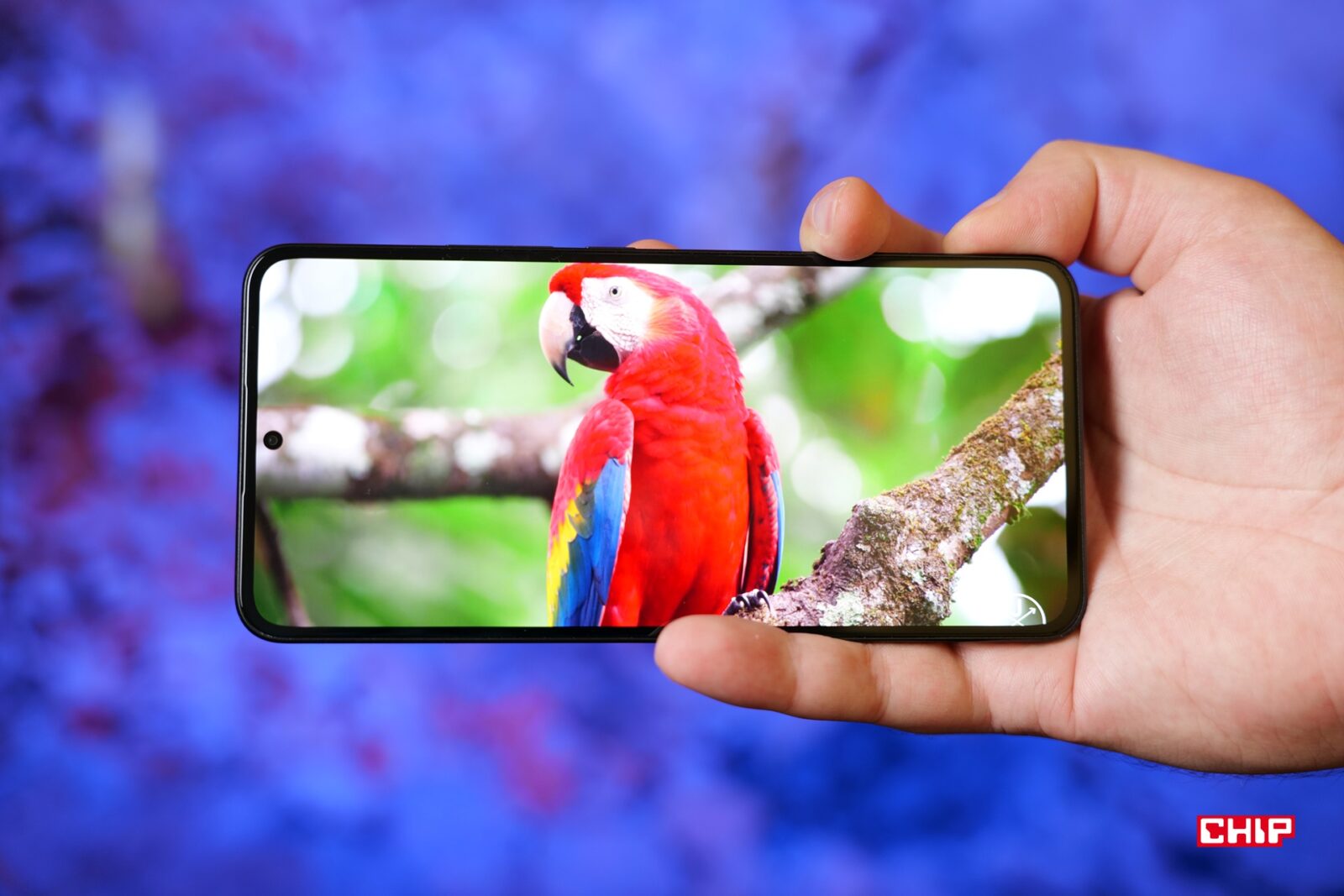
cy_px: 448
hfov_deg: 41.9
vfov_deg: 28.7
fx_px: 1755
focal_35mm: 47
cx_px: 672
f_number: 3.5
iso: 1000
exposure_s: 1/50
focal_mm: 47
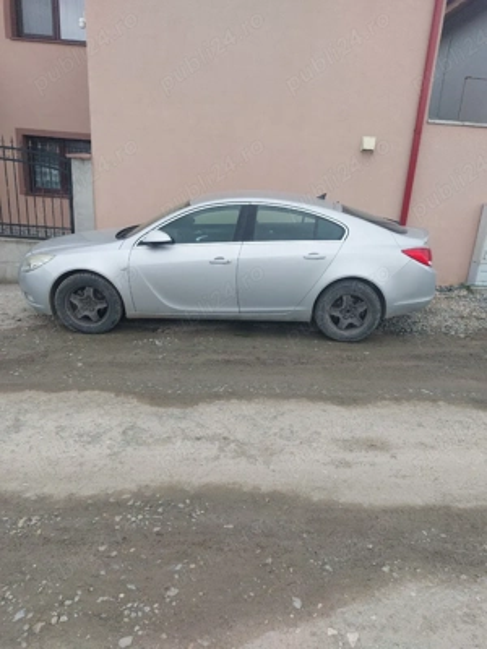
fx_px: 450
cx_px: 244
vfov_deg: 71.6
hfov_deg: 56.8
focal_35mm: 24
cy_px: 324
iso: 25
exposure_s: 1/145
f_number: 1.8
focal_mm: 5.23
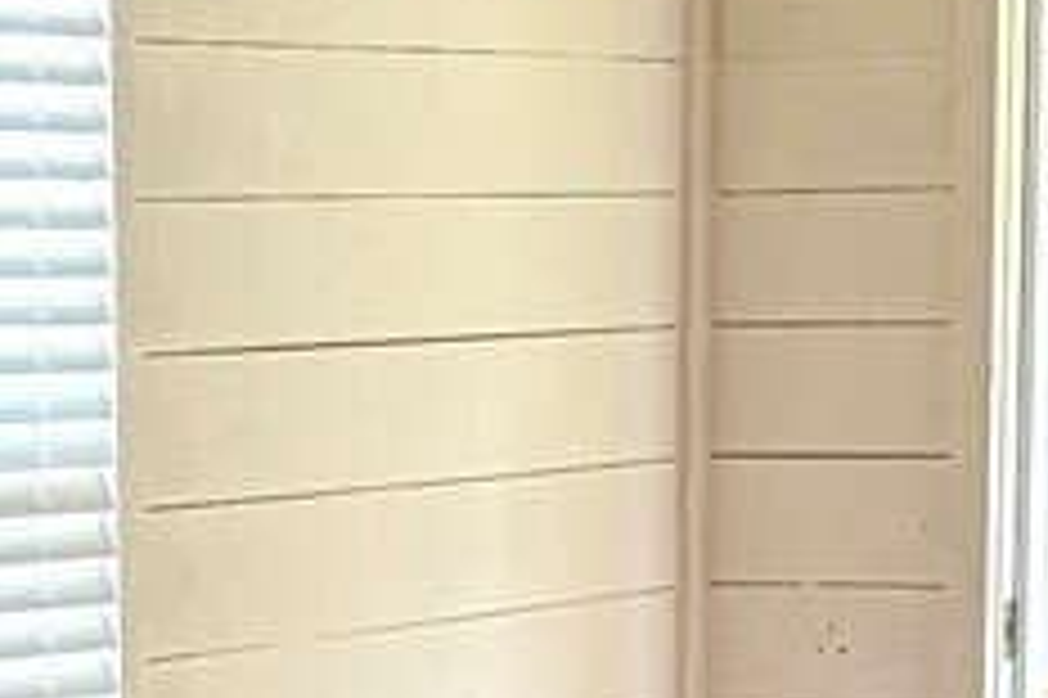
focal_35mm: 186
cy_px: 1337
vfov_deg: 7.1
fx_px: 5411
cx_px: 207
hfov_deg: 11.0
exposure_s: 1/122
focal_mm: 5.96
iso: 100
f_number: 1.6
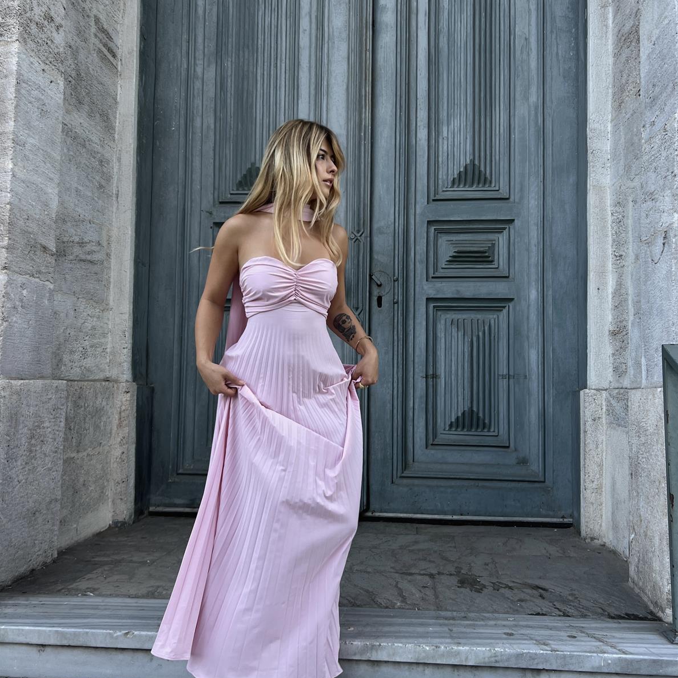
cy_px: 337
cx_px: 342
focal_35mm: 31
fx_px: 687
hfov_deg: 52.5
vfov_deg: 52.5
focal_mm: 5.7
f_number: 1.5
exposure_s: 1/201
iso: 40
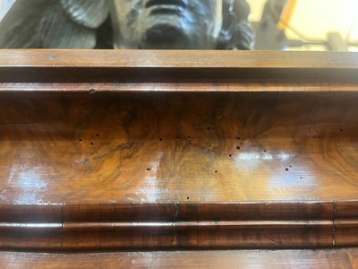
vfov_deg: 53.1
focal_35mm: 26
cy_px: 134
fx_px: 269
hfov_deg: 67.3
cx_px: 179
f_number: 1.6
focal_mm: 5.1
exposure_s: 1/33
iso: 500
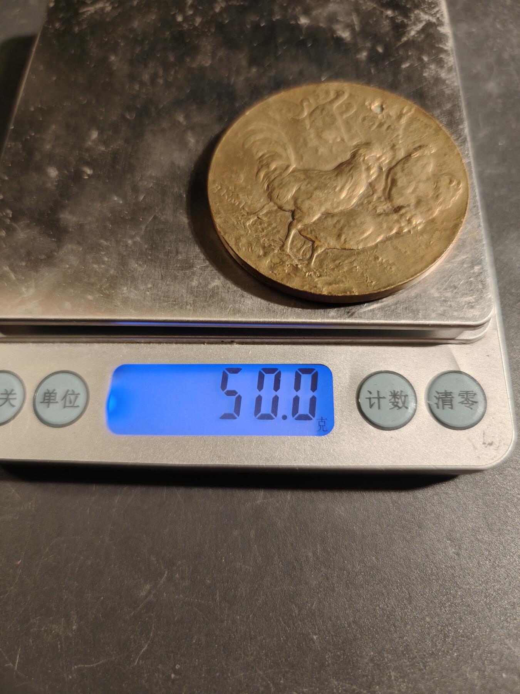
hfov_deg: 58.9
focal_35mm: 23
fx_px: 461
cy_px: 347
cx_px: 260
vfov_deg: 73.9
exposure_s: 1/168
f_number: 1.6
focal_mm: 6.06
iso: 250
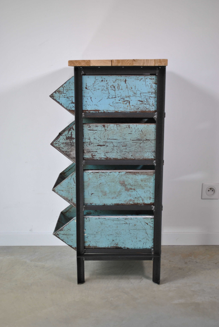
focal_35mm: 47
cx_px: 107
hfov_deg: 28.7
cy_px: 163
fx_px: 428
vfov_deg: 41.9
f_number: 4.5
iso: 200
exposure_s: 1/80
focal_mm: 30
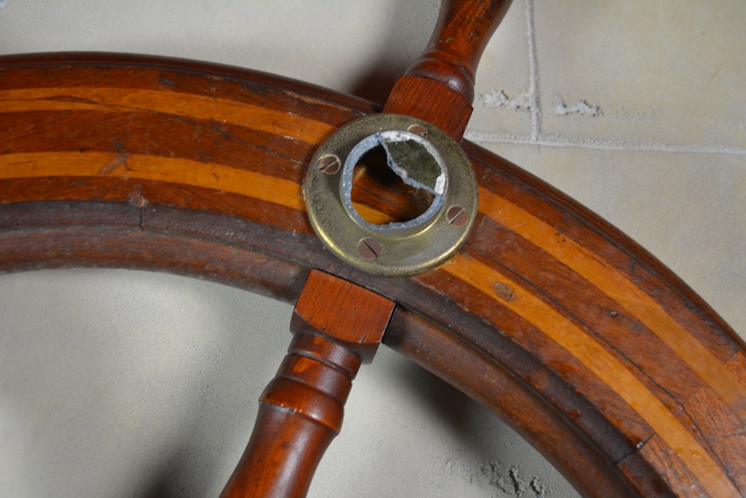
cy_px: 249
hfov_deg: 49.6
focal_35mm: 39
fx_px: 808
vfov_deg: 34.2
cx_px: 373
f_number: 4.2
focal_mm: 26
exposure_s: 1/50
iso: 800
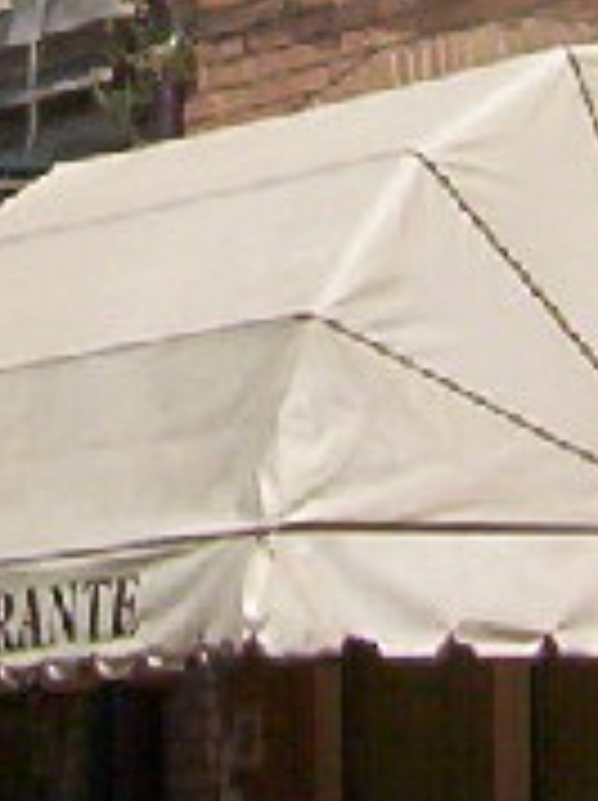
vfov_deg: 8.0
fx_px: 5541
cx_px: 229
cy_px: -626
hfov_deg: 6.2
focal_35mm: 240
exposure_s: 1/1241
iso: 100
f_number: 5.24
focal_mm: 5.54
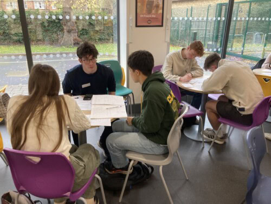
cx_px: 136
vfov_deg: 49.7
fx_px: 219
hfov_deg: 63.4
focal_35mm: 28
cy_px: 102
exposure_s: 1/60
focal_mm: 4
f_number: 1.8
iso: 125
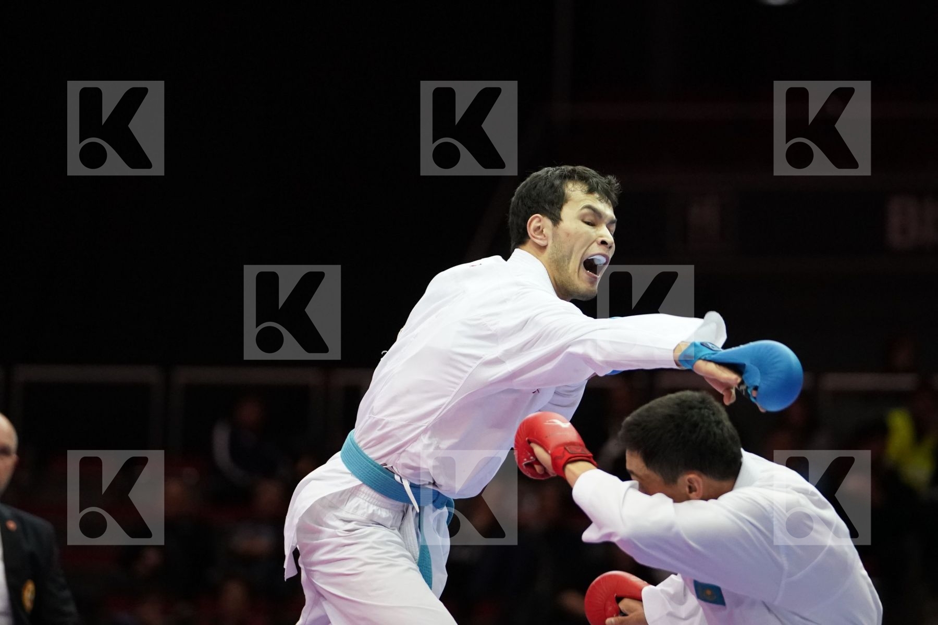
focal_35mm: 241
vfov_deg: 5.7
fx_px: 6279
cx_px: 469
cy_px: 312
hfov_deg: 8.5
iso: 4000
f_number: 2.8
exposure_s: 1/1000
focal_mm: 161
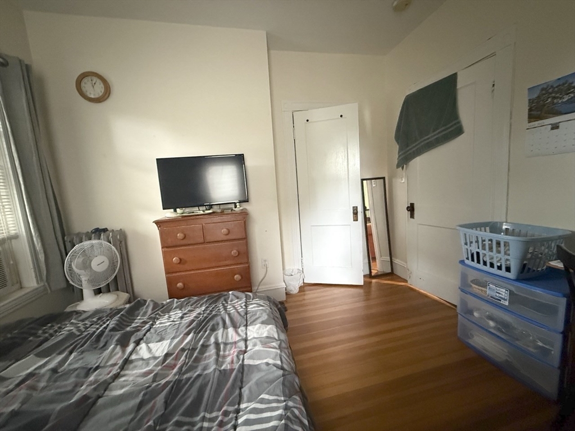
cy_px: 216
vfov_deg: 85.7
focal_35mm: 14
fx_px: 233
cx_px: 288
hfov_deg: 102.1
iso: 1000
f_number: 2.2
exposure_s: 1/40
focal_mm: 2.22
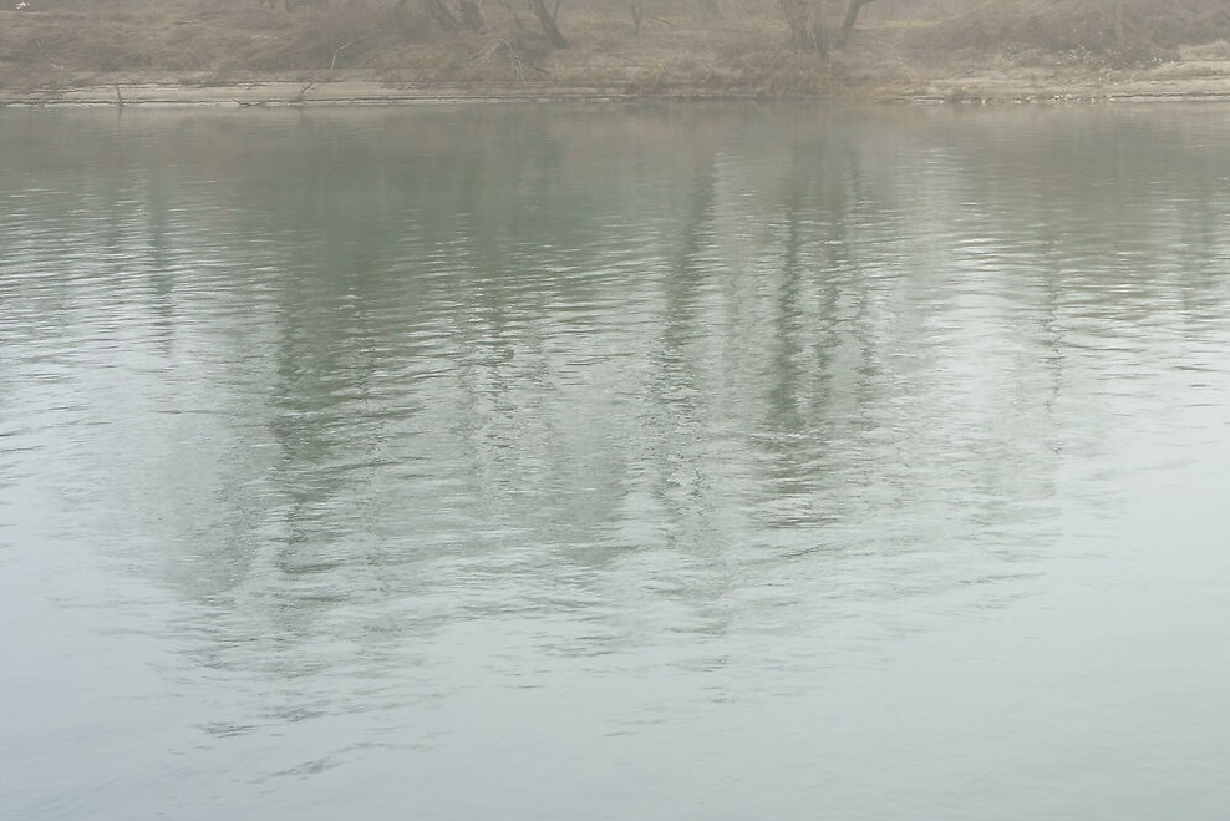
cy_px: 17
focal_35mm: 85
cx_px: 1272
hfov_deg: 22.8
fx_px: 2904
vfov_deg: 15.8
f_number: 8
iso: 160
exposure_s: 1/50
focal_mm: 35
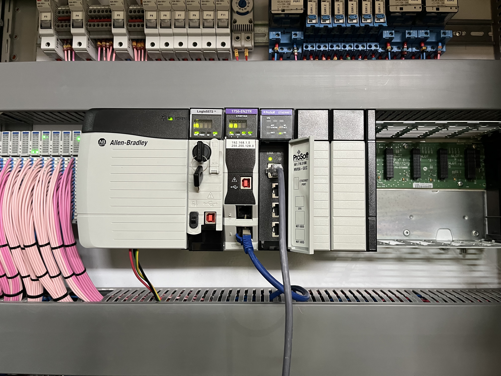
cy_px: 188
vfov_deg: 53.1
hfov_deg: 67.3
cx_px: 250
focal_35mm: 26
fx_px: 376
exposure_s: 1/50
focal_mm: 5.1
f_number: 1.6
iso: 200
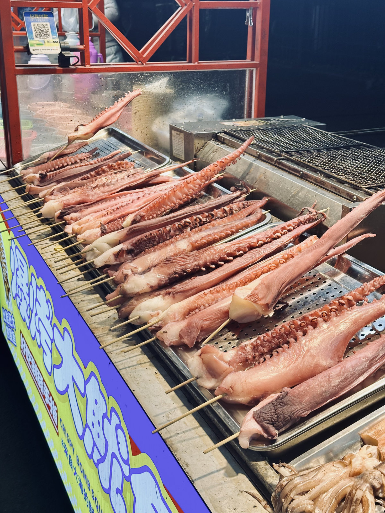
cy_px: 256
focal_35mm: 48
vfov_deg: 39.7
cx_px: 192
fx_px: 712
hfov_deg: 30.3
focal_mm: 6.9
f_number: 1.8
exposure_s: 1/220
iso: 64
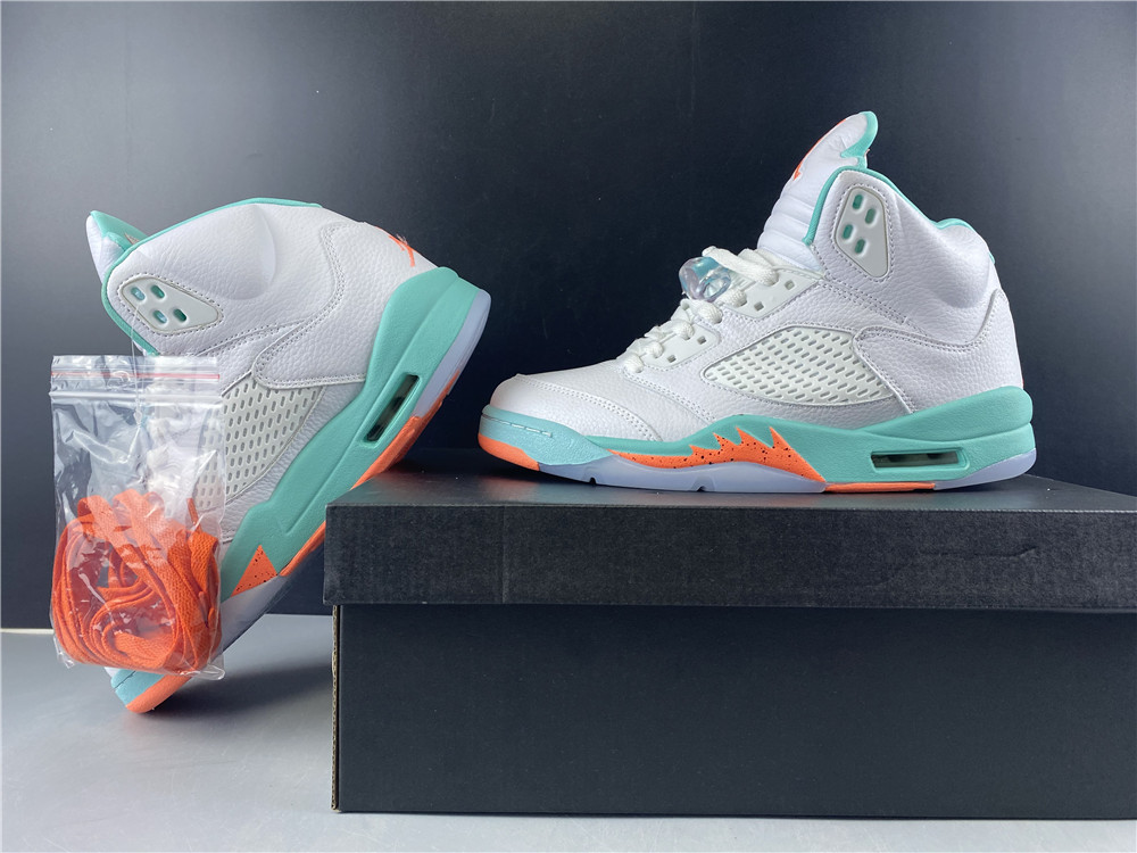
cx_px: 568
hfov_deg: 67.3
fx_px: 854
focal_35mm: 26
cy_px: 426
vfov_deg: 53.1
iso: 80
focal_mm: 4.25
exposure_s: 1/100
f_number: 1.8
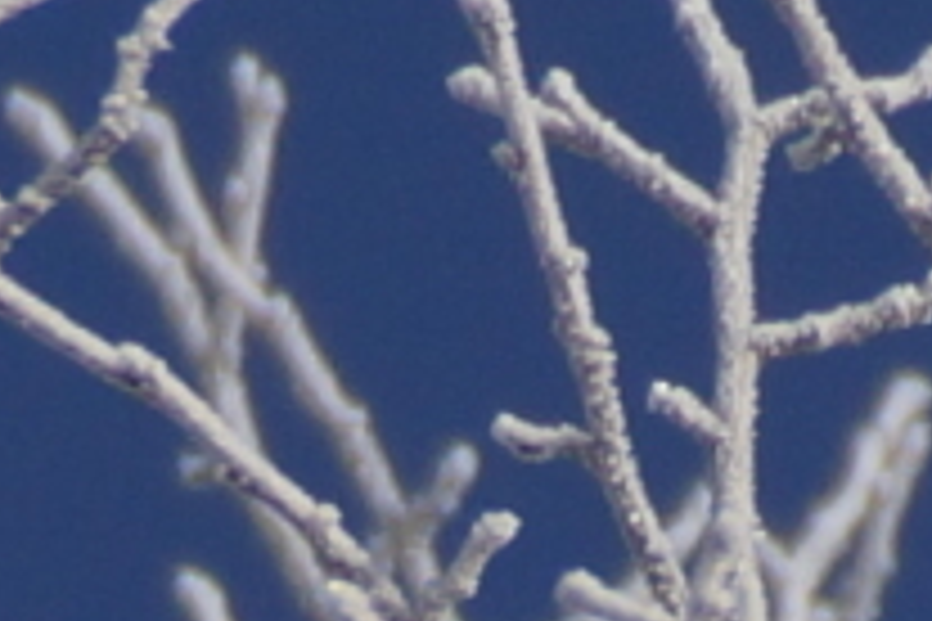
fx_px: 46985
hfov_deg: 1.1
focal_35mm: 1815
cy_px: 108
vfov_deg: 0.8
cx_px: 567
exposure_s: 1/400
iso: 125
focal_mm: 250
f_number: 6.3
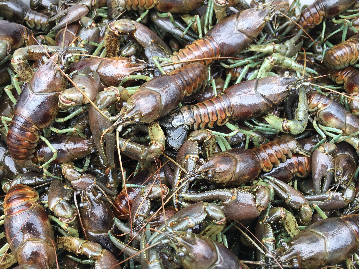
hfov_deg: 61.7
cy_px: 134
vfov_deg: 48.2
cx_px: 180
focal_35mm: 29
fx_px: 301
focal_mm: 4.15
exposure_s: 1/120
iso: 25
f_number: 2.2
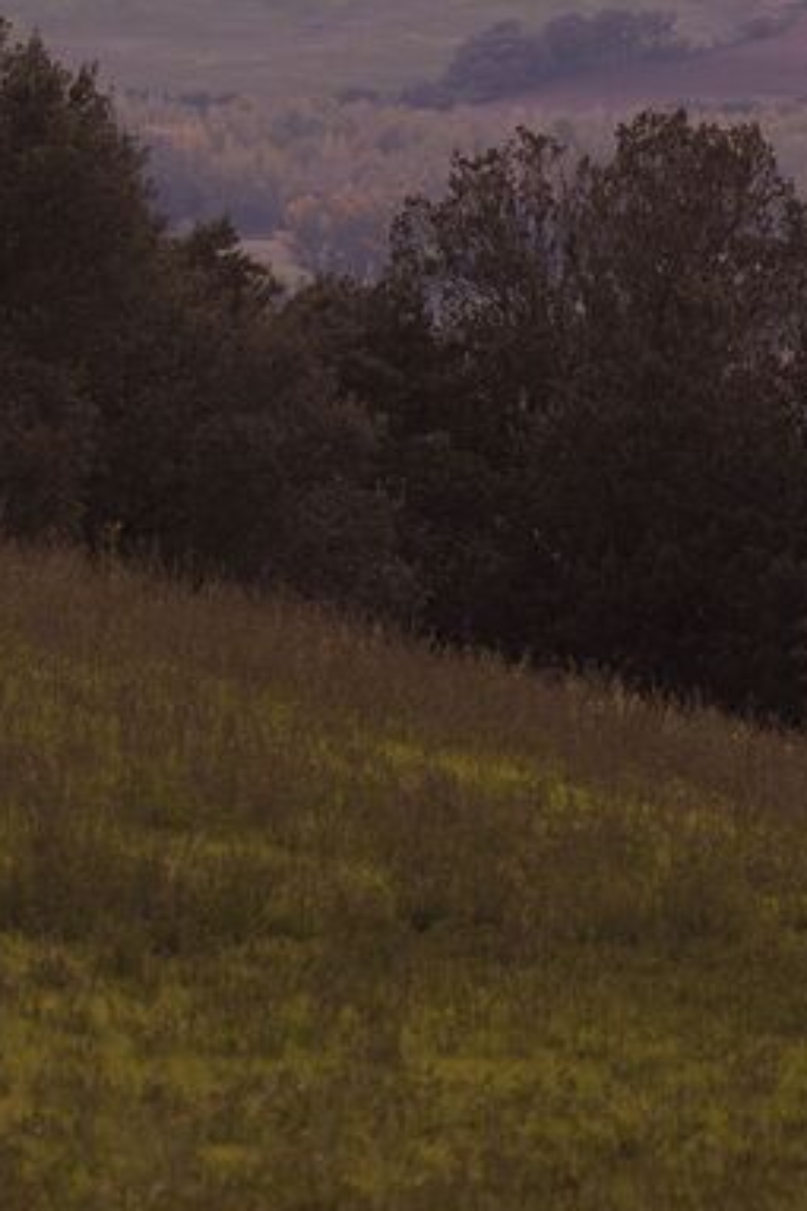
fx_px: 17567
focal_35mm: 522
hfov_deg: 2.6
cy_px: -142
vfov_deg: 3.9
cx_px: 870
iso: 100
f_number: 8
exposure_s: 1/125
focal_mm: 200
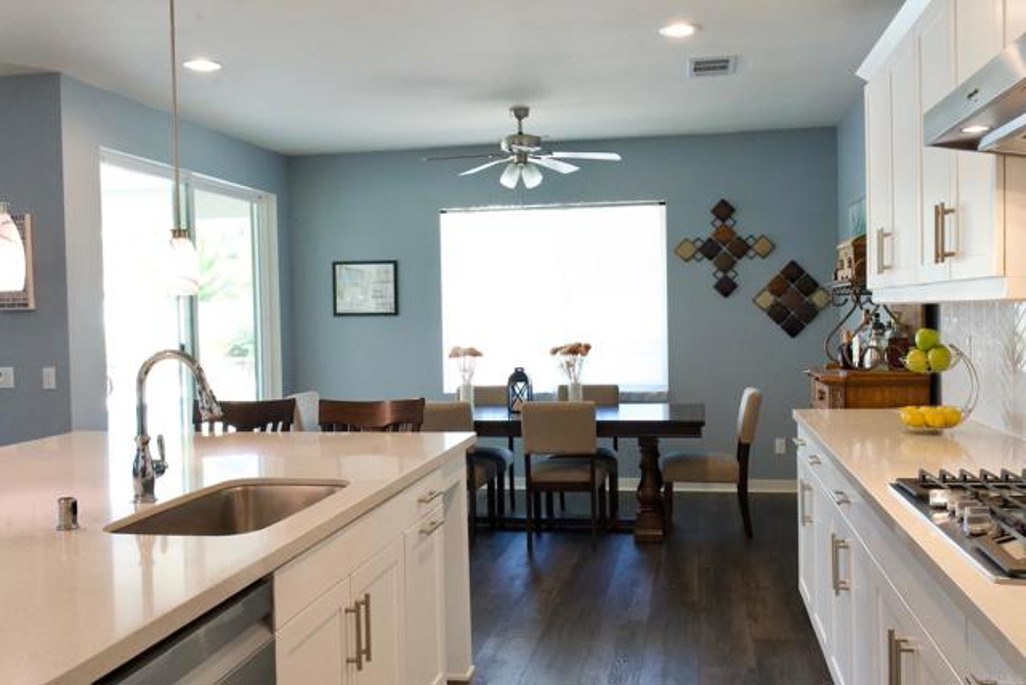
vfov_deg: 40.0
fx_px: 941
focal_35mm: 33
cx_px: 513
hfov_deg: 57.2
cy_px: 342
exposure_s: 1/60
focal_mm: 22
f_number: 13
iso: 8000
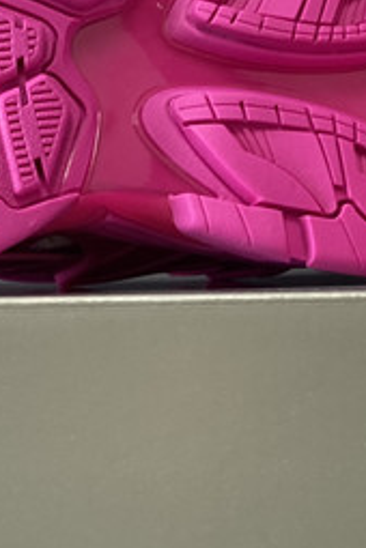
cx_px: 321
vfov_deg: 19.2
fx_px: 1616
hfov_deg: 12.8
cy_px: 337
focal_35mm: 106
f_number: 1.8
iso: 160
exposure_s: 1/50
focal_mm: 4.25
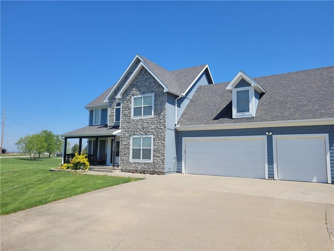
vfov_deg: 53.1
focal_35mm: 26
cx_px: 167
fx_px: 251
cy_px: 126
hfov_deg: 67.3
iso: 40
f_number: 1.8
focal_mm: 5.4
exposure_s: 1/2643
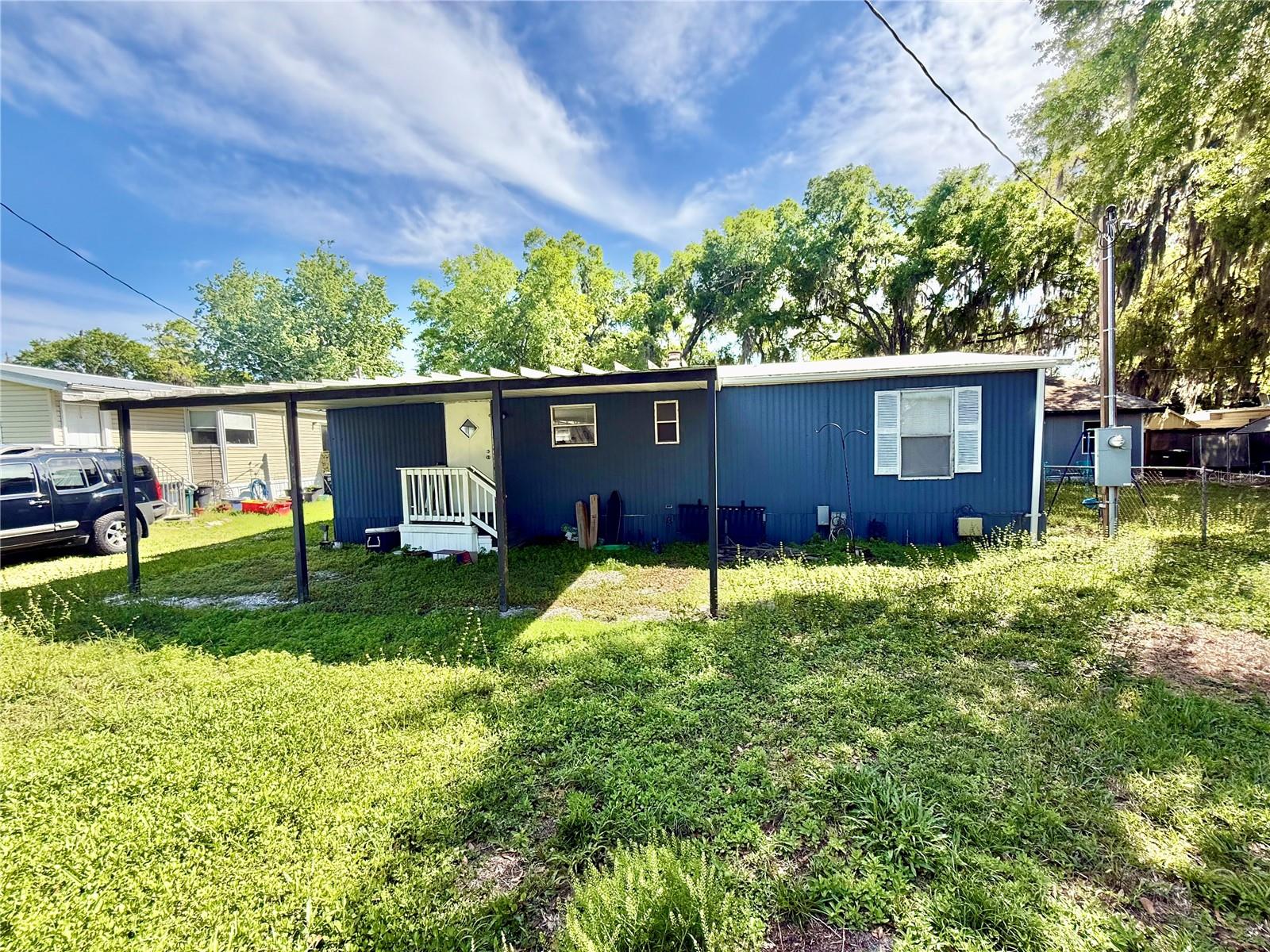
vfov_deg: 85.7
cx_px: 635
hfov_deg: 102.1
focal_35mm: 14
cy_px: 476
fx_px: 514
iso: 64
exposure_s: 1/1001
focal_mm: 2.22
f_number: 2.2
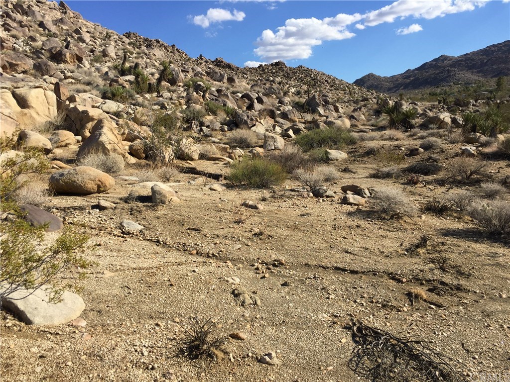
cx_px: 255
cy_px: 191
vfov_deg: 48.2
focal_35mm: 29
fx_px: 427
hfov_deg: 61.7
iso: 32
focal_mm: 4.15
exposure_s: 1/2083
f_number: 2.2
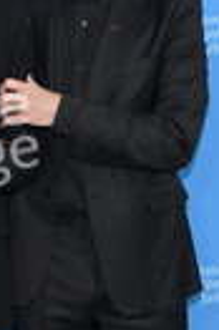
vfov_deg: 9.6
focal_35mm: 213
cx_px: -18
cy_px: 280
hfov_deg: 6.4
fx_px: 1949
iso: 640
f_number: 3.5
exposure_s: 1/320
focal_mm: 70
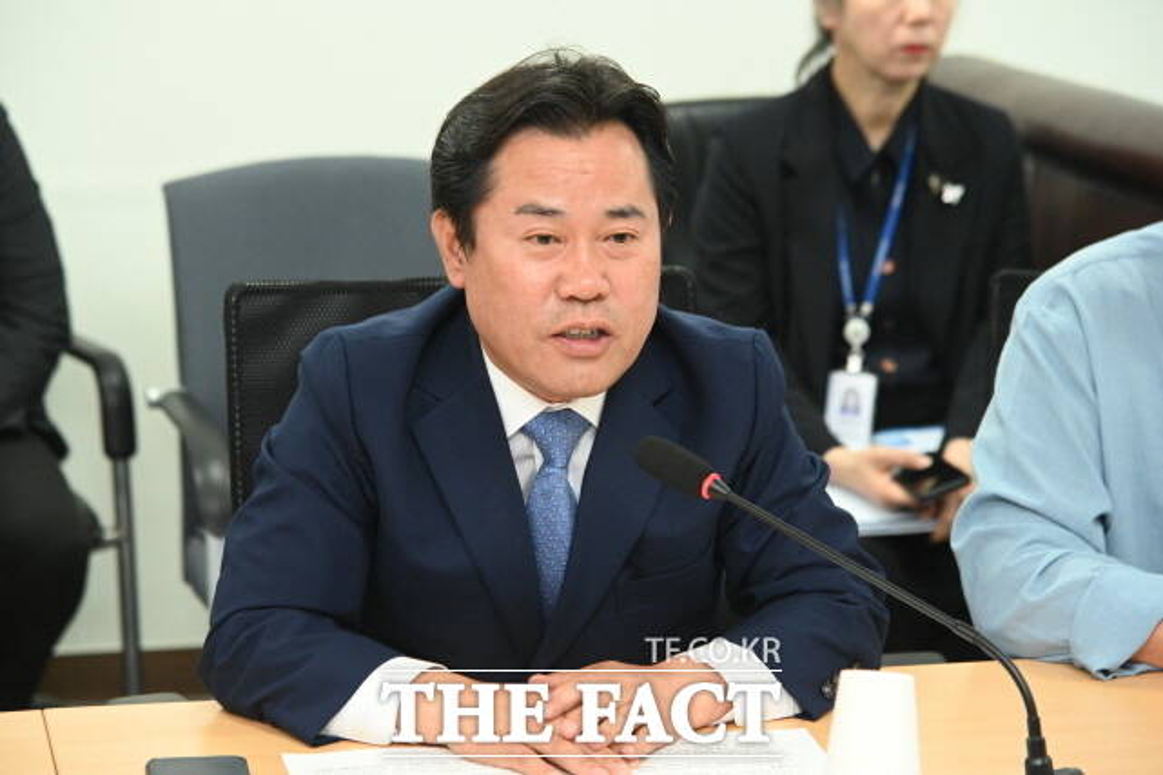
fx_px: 3875
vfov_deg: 11.4
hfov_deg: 17.1
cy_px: 388
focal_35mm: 120
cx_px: 582
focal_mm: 120
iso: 3200
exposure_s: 1/200
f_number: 4
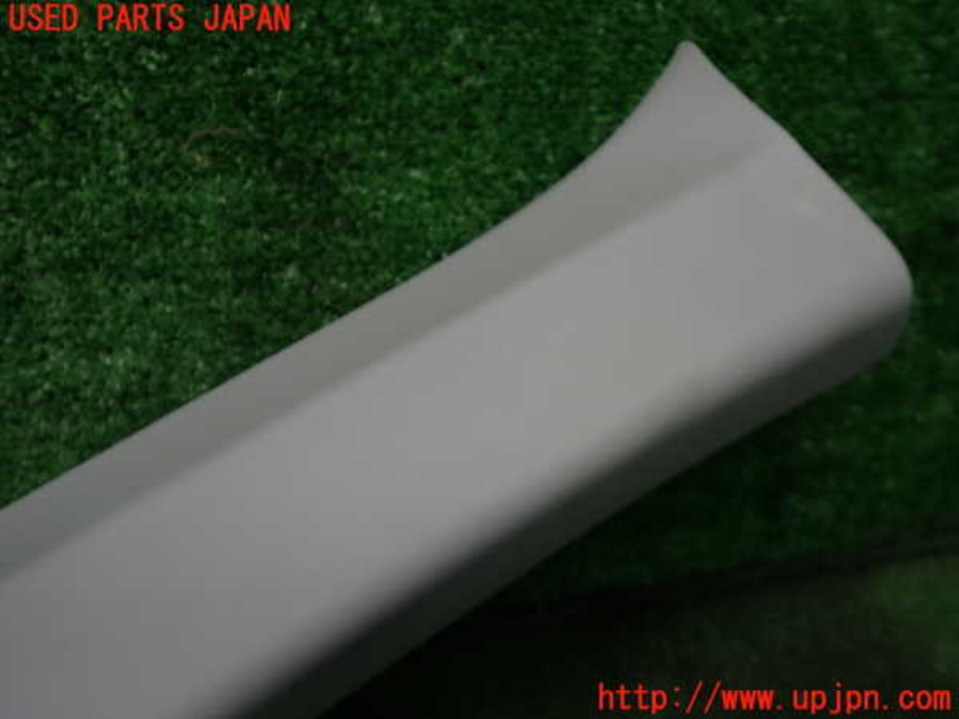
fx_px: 831
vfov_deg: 46.8
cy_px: 360
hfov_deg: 60.0
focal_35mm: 30
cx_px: 480
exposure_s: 1/60
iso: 100
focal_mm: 5.4
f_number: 2.3
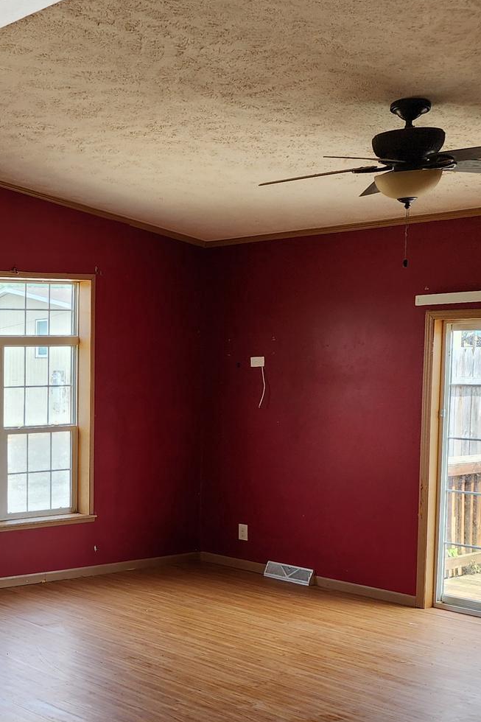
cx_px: -153
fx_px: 1002
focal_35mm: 50
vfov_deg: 39.4
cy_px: 444
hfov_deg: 23.6
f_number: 1.8
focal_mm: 6.4
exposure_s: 1/180
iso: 50
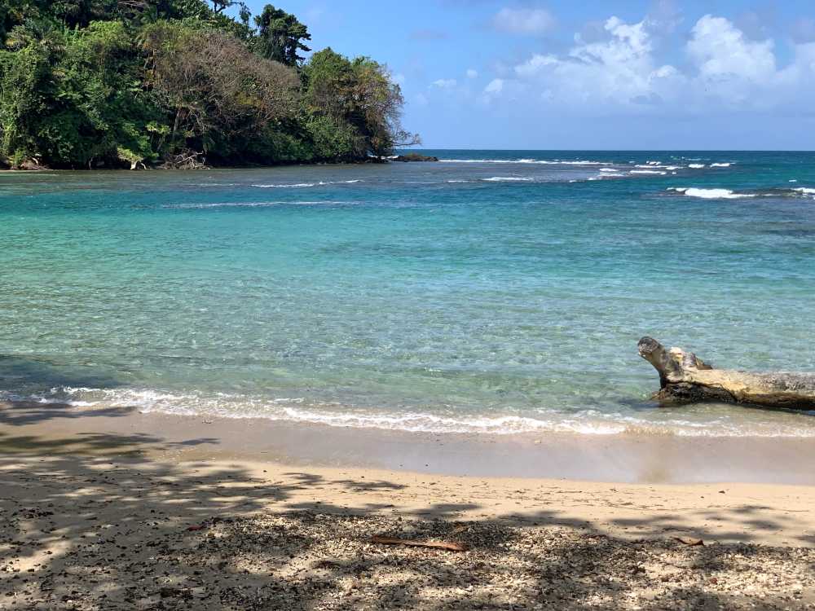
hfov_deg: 36.8
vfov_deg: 28.0
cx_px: 408
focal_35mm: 52
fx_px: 1224
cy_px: 306
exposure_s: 1/1546
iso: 16
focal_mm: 6
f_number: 2.4
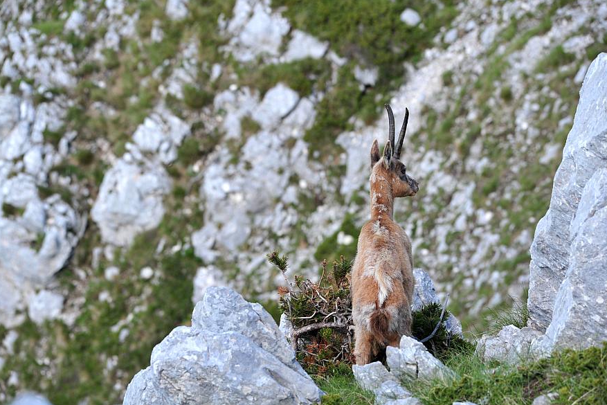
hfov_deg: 8.3
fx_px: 4199
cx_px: 303
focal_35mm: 249
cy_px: 206
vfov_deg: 5.5
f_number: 9
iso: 400
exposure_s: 1/320
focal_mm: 230
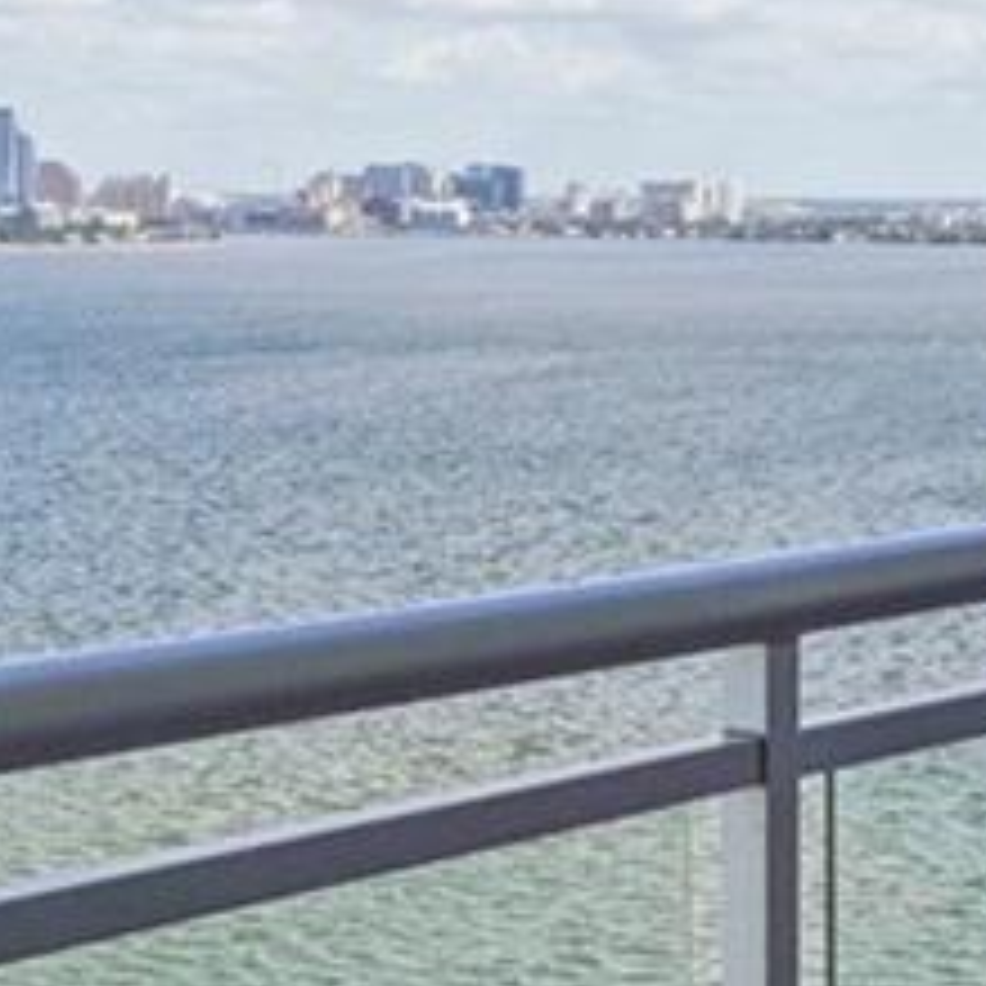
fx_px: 2997
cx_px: 405
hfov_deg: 18.7
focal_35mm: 93
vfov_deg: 18.6
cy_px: 333
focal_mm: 10
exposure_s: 1/350
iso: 100
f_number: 8
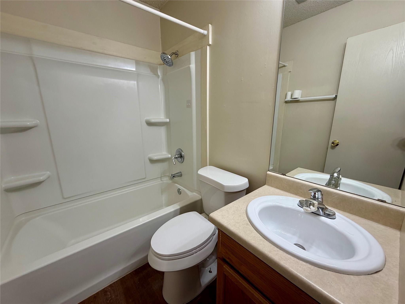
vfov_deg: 85.7
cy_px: 152
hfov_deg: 102.1
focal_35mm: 14
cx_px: 202
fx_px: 164
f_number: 2.2
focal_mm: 2.22
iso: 125
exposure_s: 1/120
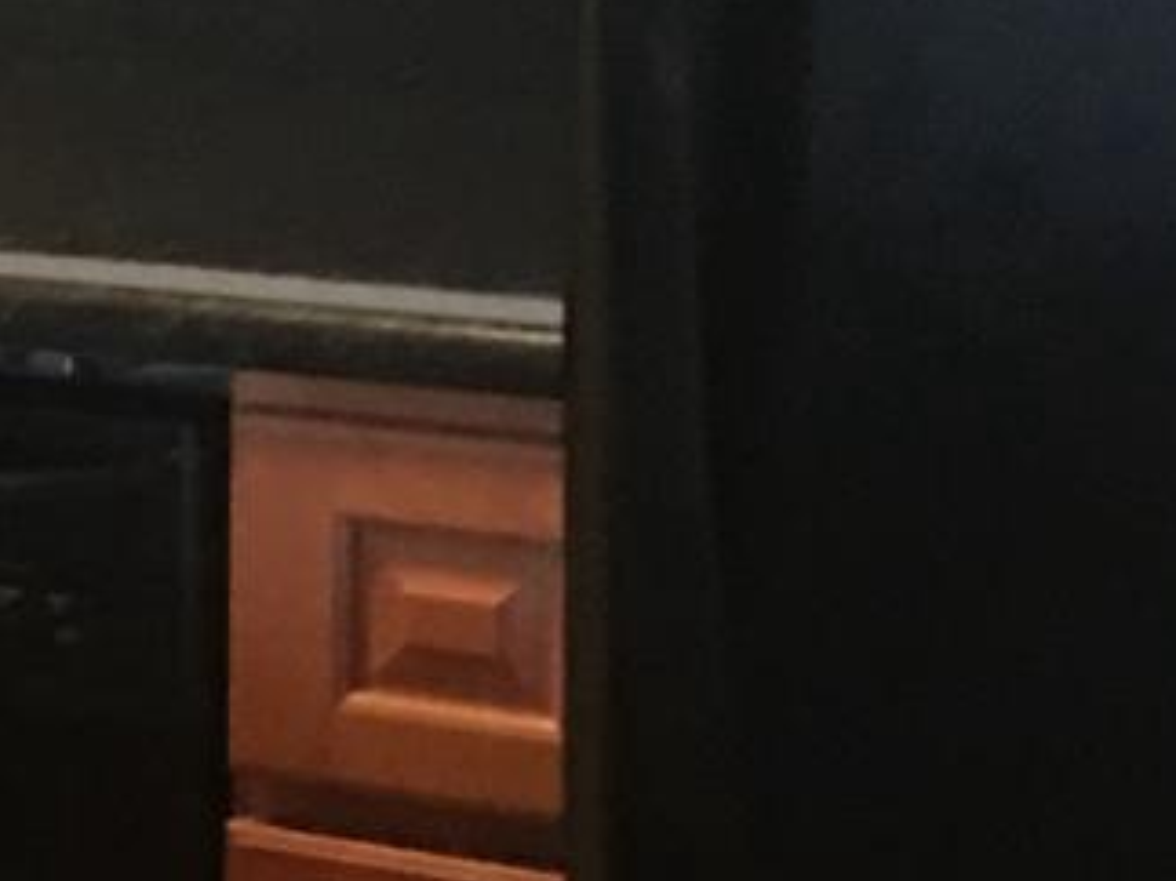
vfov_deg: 8.1
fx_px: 6249
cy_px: 211
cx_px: -1227
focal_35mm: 184
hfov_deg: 9.9
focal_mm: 4.15
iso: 100
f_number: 2.2
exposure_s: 1/8
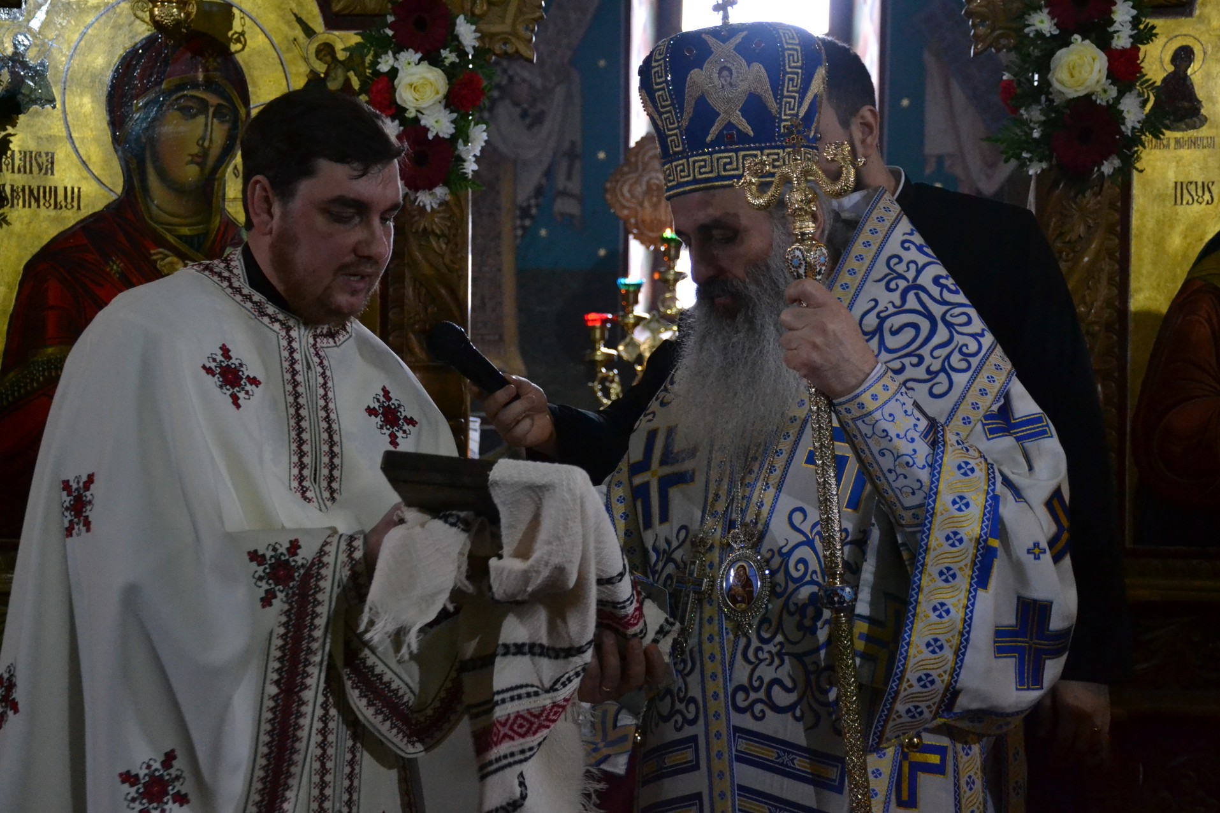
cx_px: 610
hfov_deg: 31.9
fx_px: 2135
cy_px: 406
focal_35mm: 63
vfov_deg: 21.6
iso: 3200
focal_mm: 42
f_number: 4.5
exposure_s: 1/60
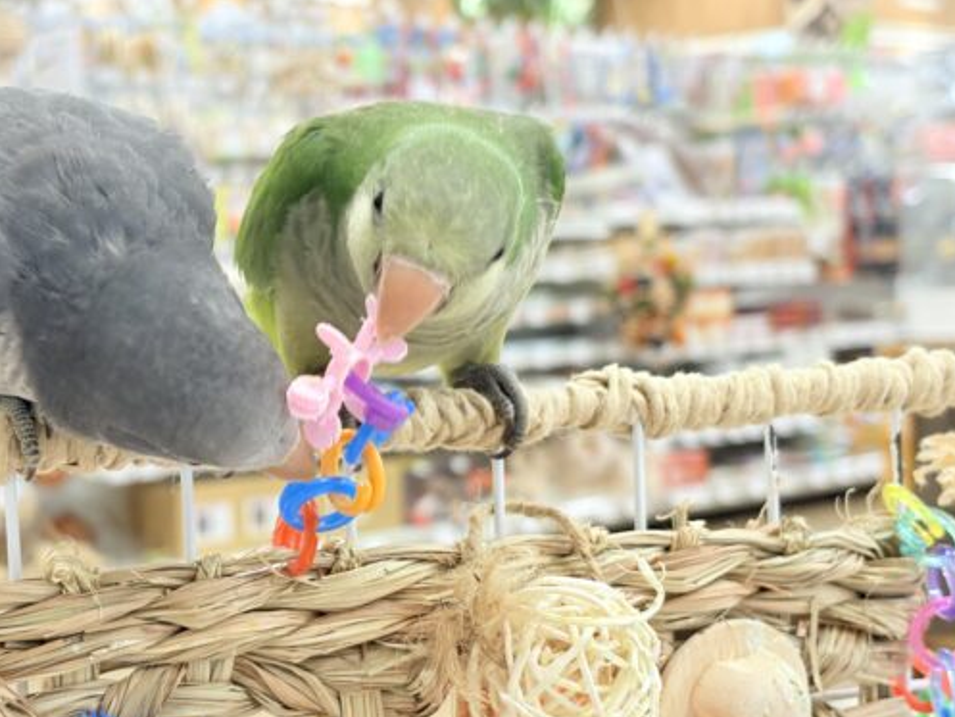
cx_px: 361
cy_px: 394
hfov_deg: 28.9
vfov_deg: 21.9
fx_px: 1849
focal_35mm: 67
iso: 80
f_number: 1.6
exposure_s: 1/50
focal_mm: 5.96
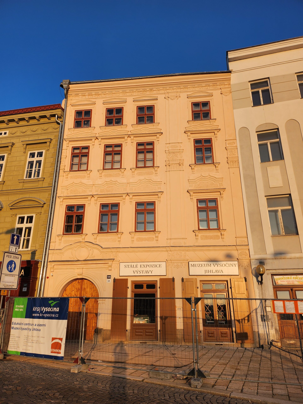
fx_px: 280
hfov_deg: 56.8
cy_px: 202
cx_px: 152
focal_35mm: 24
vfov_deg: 71.6
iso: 50
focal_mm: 5
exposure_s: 1/2897
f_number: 1.8
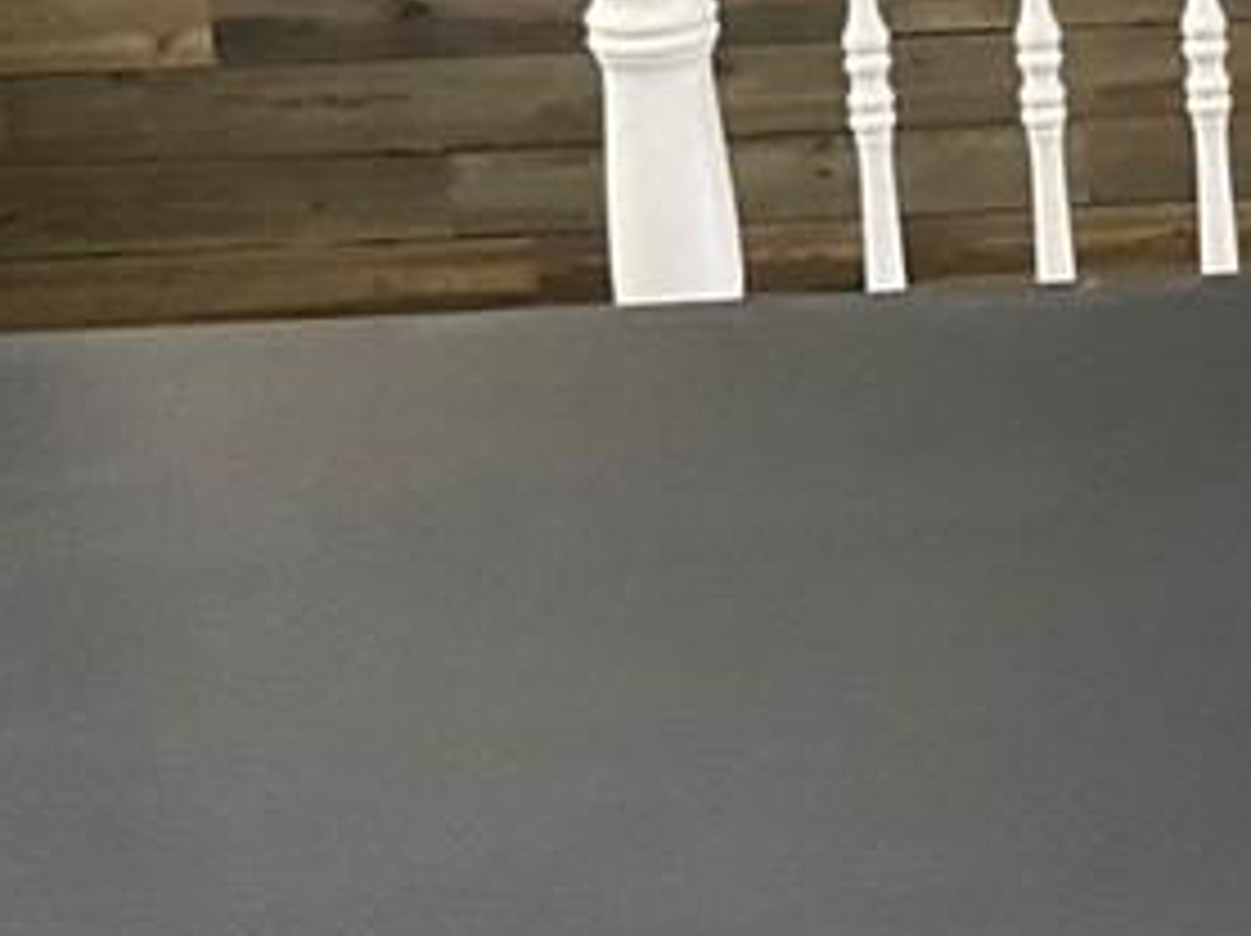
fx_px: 3864
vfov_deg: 13.3
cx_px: 1994
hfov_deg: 16.4
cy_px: -268
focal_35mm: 107
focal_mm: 3
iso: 160
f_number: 1.8
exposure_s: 1/60
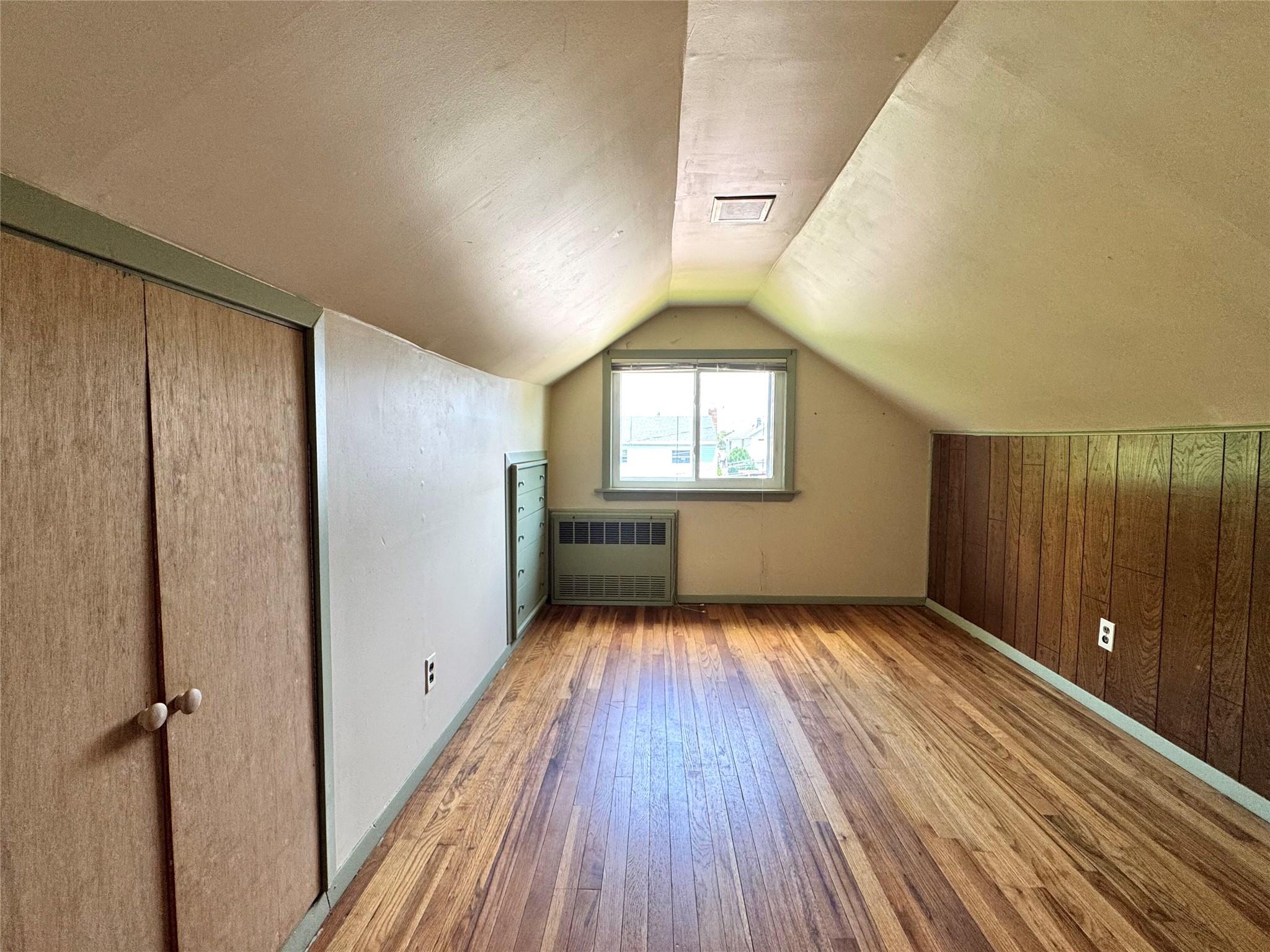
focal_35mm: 14
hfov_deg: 102.1
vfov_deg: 85.7
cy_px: 476
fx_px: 514
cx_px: 635
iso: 125
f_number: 2.2
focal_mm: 2.22
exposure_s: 1/99
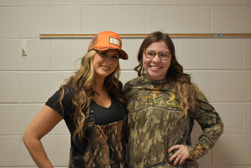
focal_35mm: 45
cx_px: 126
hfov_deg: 43.6
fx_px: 314
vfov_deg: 29.9
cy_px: 84
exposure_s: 1/125
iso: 3200
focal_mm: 30
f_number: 4.2
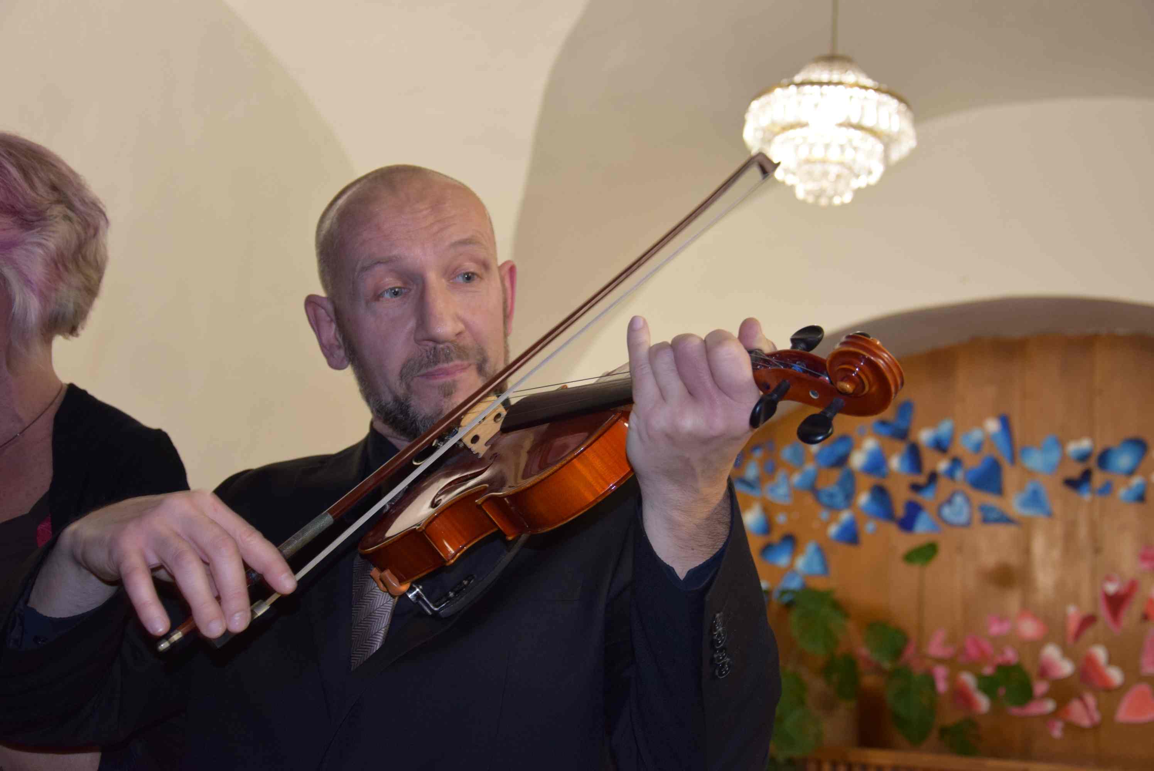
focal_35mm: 52
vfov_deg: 25.8
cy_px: 386
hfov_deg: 37.8
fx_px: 1684
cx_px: 577
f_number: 4.5
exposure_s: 1/80
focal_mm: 35
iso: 800
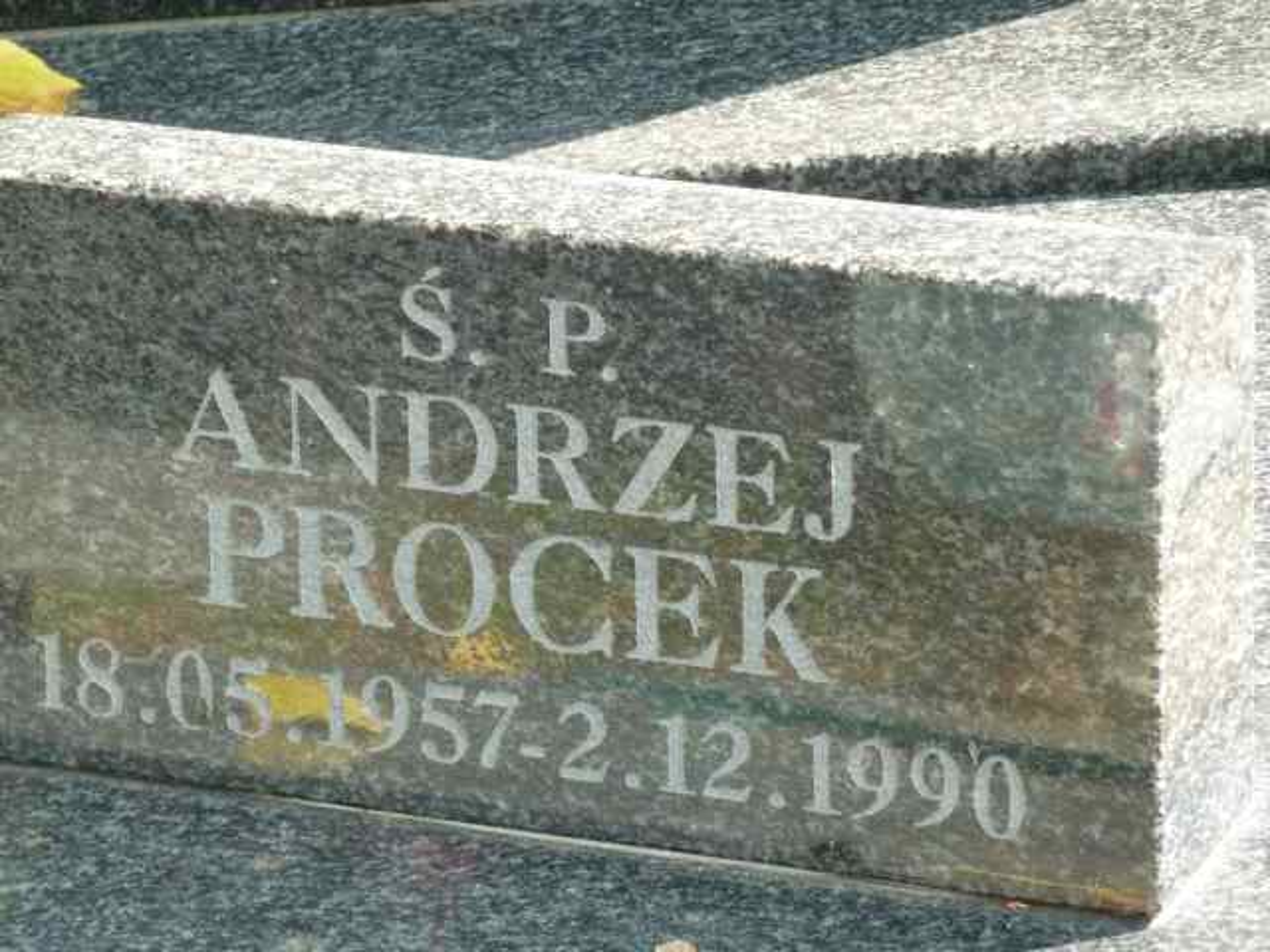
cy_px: 476
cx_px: 635
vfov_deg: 5.0
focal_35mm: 300
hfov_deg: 6.6
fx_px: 11006
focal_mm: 49.2
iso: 400
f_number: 4.9
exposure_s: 1/125
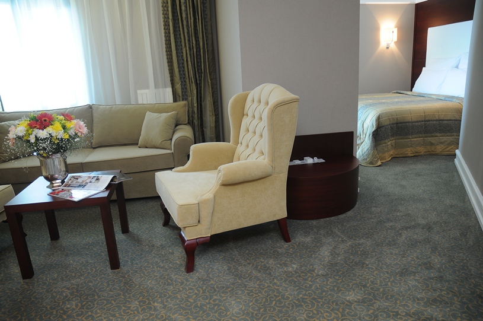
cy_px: 160
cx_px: 242
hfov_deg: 67.5
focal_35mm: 27
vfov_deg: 47.8
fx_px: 362
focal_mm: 18
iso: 200
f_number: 3.5
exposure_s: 1/5
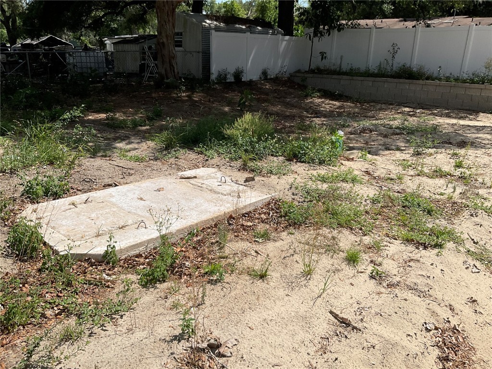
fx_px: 412
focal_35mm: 29
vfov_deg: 48.2
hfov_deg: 61.7
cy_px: 184
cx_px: 246
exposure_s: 1/3322
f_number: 1.8
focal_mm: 3
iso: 16
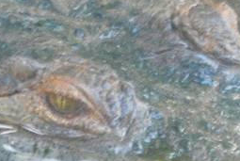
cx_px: 189
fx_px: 4401
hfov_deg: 3.1
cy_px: 111
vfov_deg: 2.1
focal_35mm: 659
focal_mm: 70
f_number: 4
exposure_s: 1/30
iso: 400
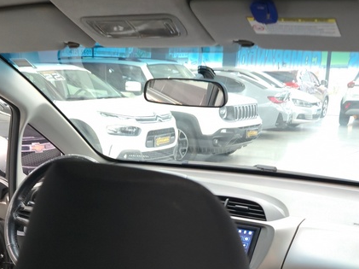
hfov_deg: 33.8
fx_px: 580
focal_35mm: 56
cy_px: 236
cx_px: 101
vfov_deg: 25.4
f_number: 1.7
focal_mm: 6.3
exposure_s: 1/24
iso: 500
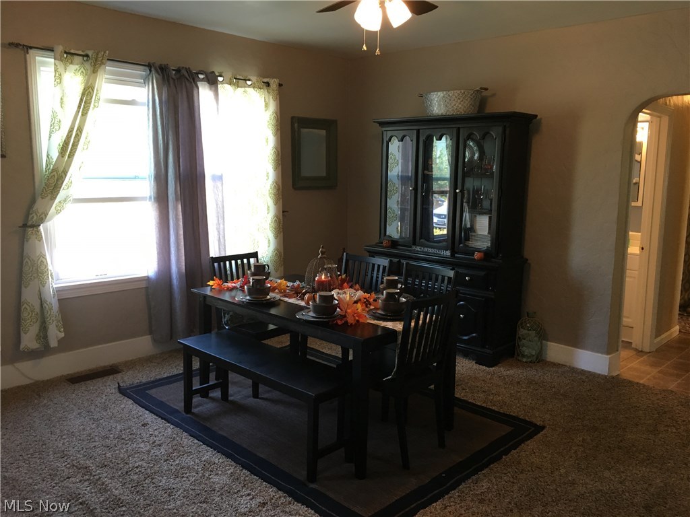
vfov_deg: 48.2
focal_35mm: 29
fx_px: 578
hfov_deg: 61.7
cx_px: 345
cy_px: 258
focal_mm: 4.15
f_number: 2.2
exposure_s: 1/30
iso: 100
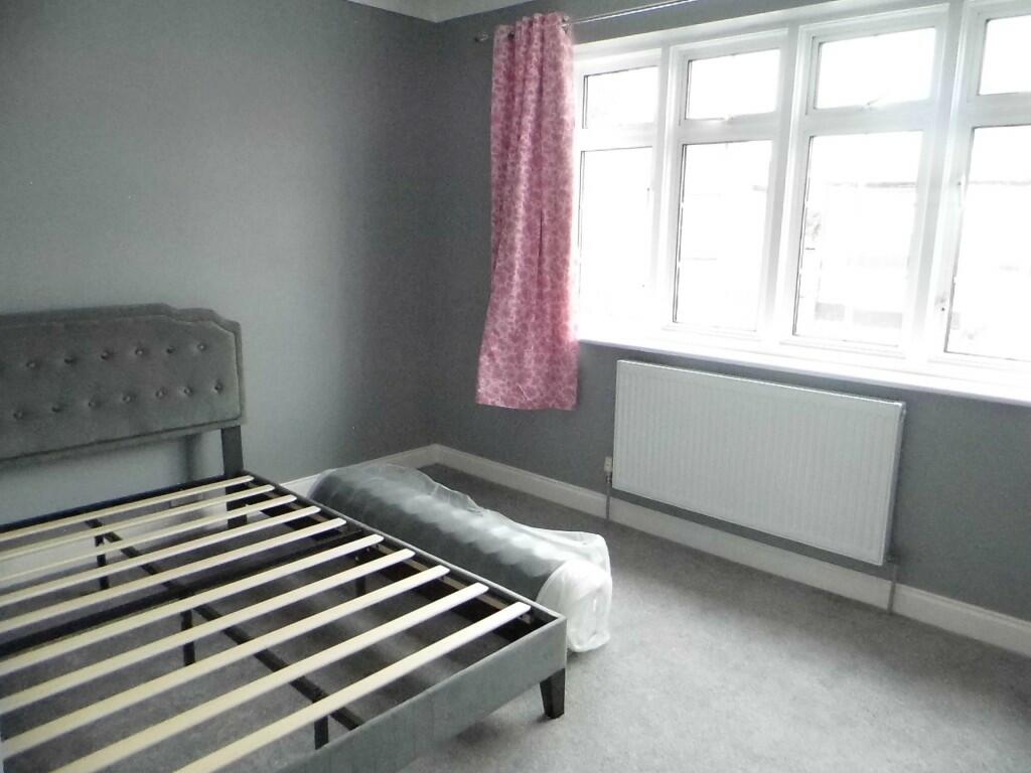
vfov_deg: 54.9
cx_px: 516
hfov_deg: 69.4
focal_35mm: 25
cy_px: 386
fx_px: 745
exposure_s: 1/500
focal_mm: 4.5
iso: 1600
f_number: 3.1
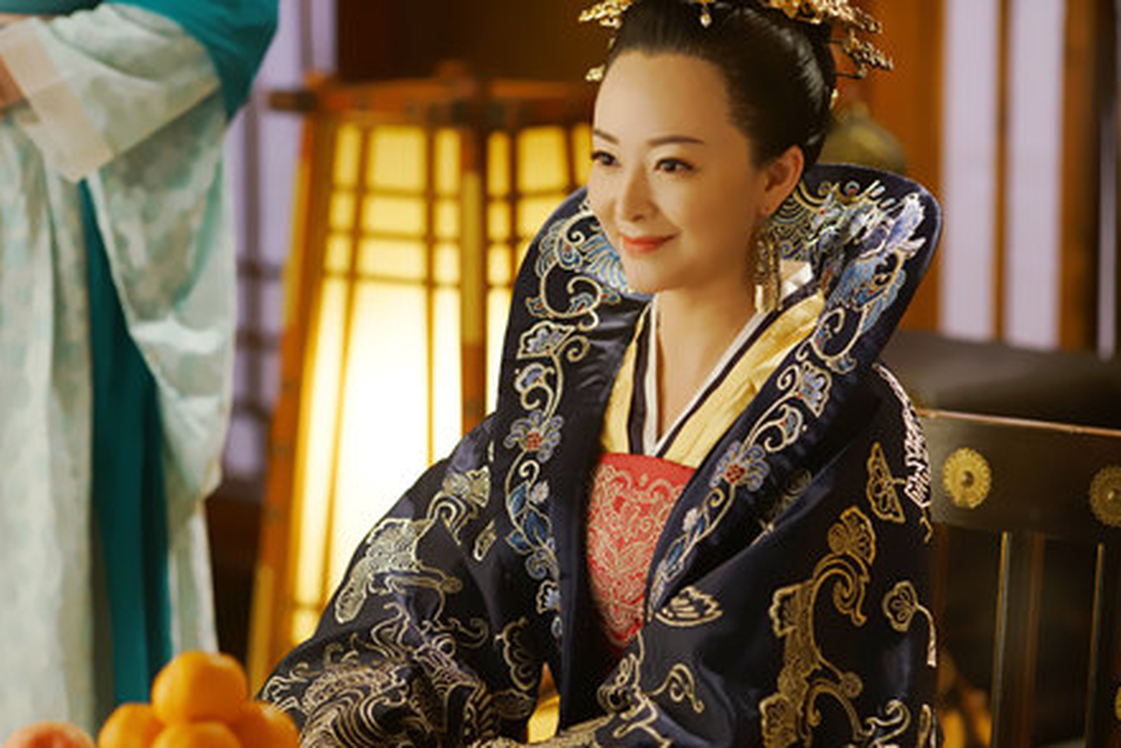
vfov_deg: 9.0
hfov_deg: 13.4
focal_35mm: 153
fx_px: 4764
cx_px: 506
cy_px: 383
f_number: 3.2
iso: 1250
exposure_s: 1/50
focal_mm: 135
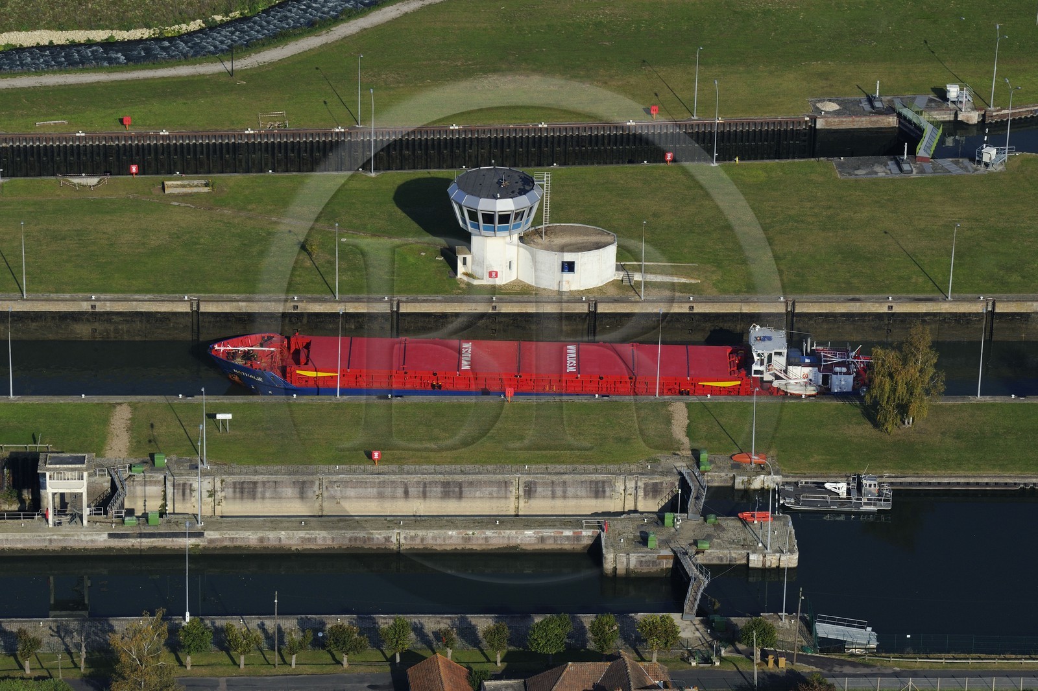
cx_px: 519
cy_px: 346
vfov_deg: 9.5
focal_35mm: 145
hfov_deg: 14.2
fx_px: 4180
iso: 400
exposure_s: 1/800
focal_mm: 145
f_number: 11
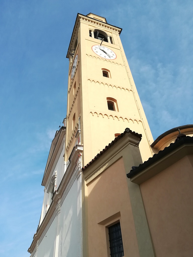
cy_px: 128
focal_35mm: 26
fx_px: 193
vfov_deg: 67.3
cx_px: 96
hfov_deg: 53.1
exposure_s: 1/999
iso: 50
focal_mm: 3.83
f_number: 2.2
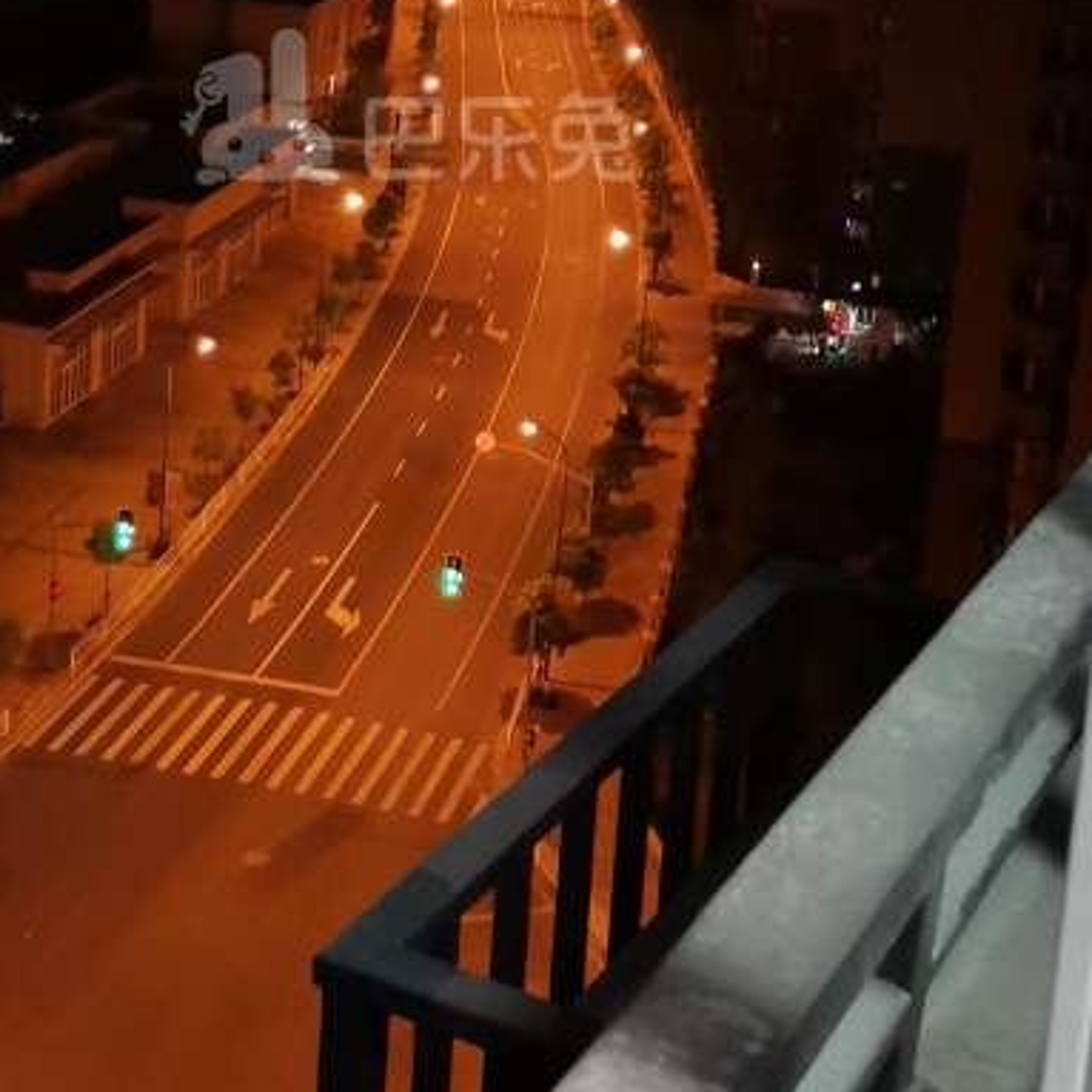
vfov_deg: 26.0
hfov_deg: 26.8
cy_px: 110
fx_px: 2284
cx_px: 408
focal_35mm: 64
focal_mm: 4.75
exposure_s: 1/30
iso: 500
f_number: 1.8
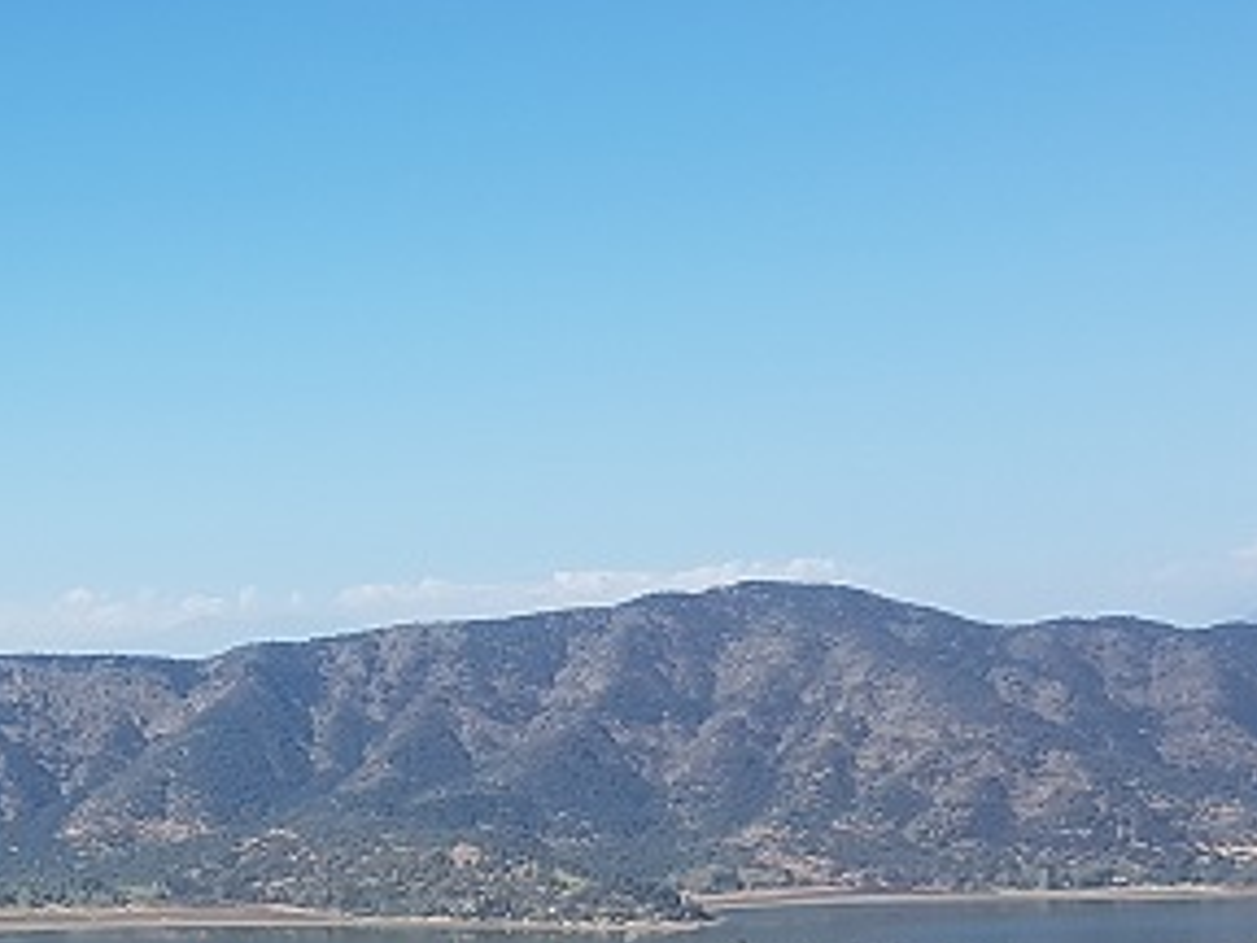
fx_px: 3304
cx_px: -127
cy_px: 768
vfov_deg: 16.1
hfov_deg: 20.5
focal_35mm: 91
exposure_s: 1/2024
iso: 40
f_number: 1.7
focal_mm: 4.2
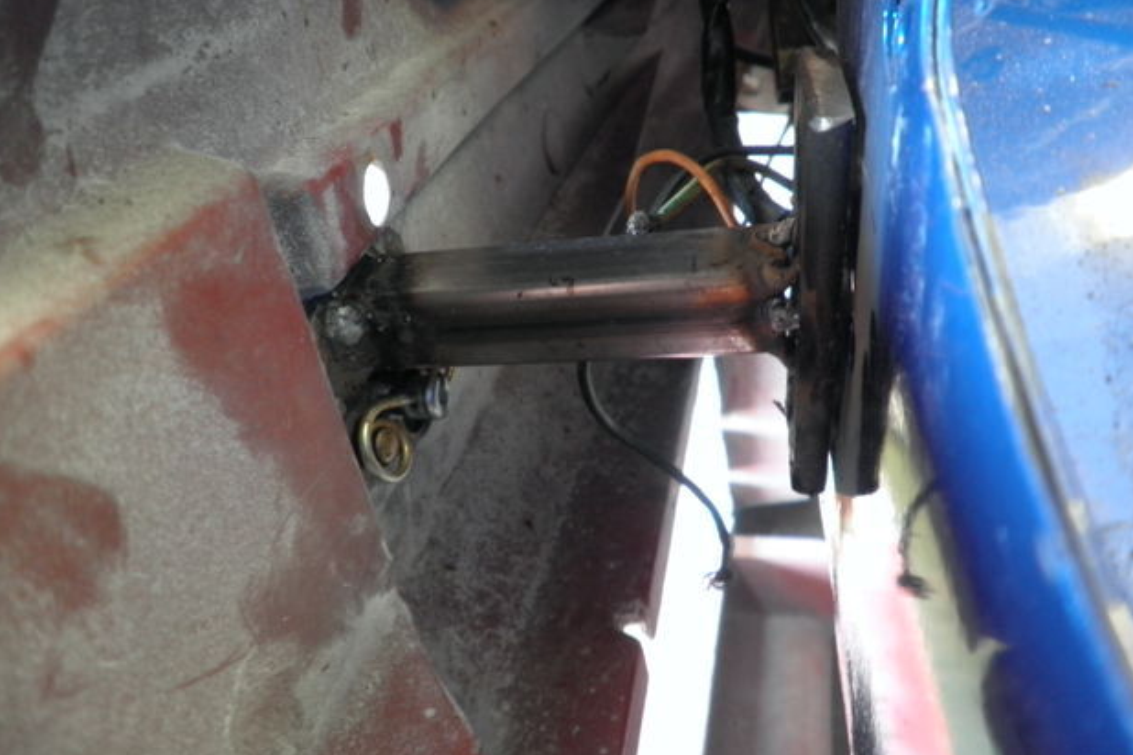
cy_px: 367
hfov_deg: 65.5
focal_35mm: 28
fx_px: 881
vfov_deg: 46.4
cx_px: 581
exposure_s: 1/5
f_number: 2.6
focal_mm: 4.65
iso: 160
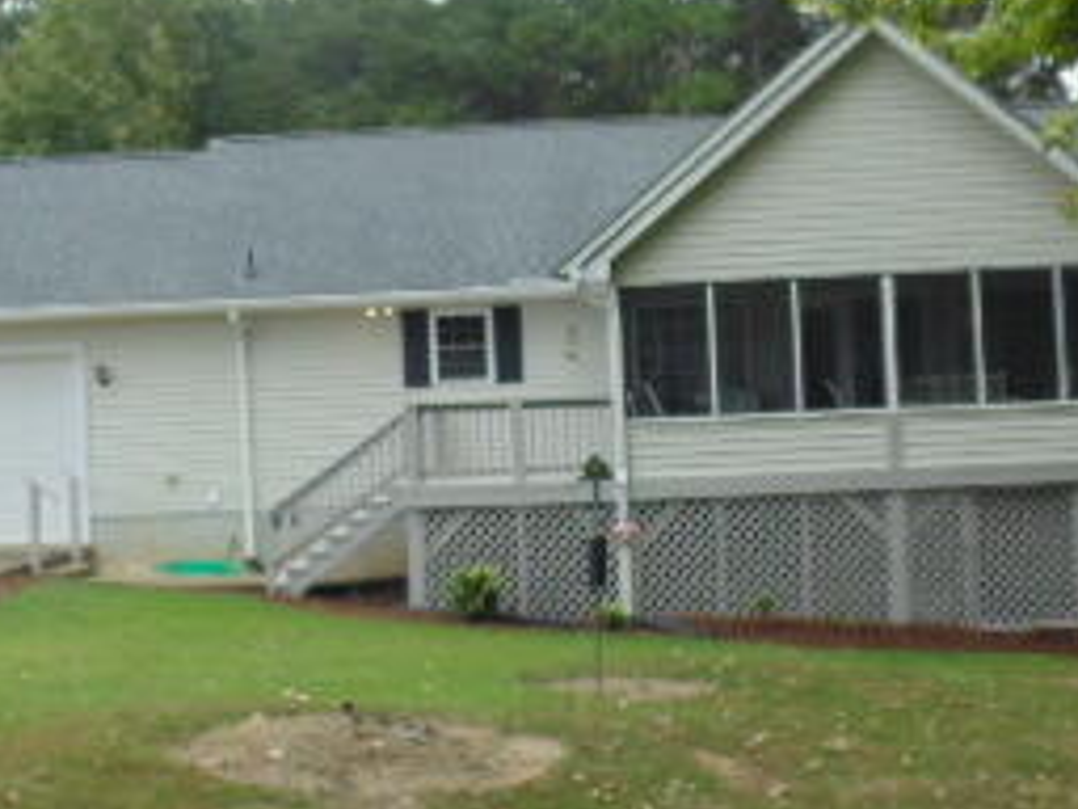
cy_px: 409
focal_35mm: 60
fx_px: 1869
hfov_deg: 32.1
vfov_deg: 24.4
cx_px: 627
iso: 80
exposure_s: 1/250
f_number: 3.1
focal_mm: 4.3
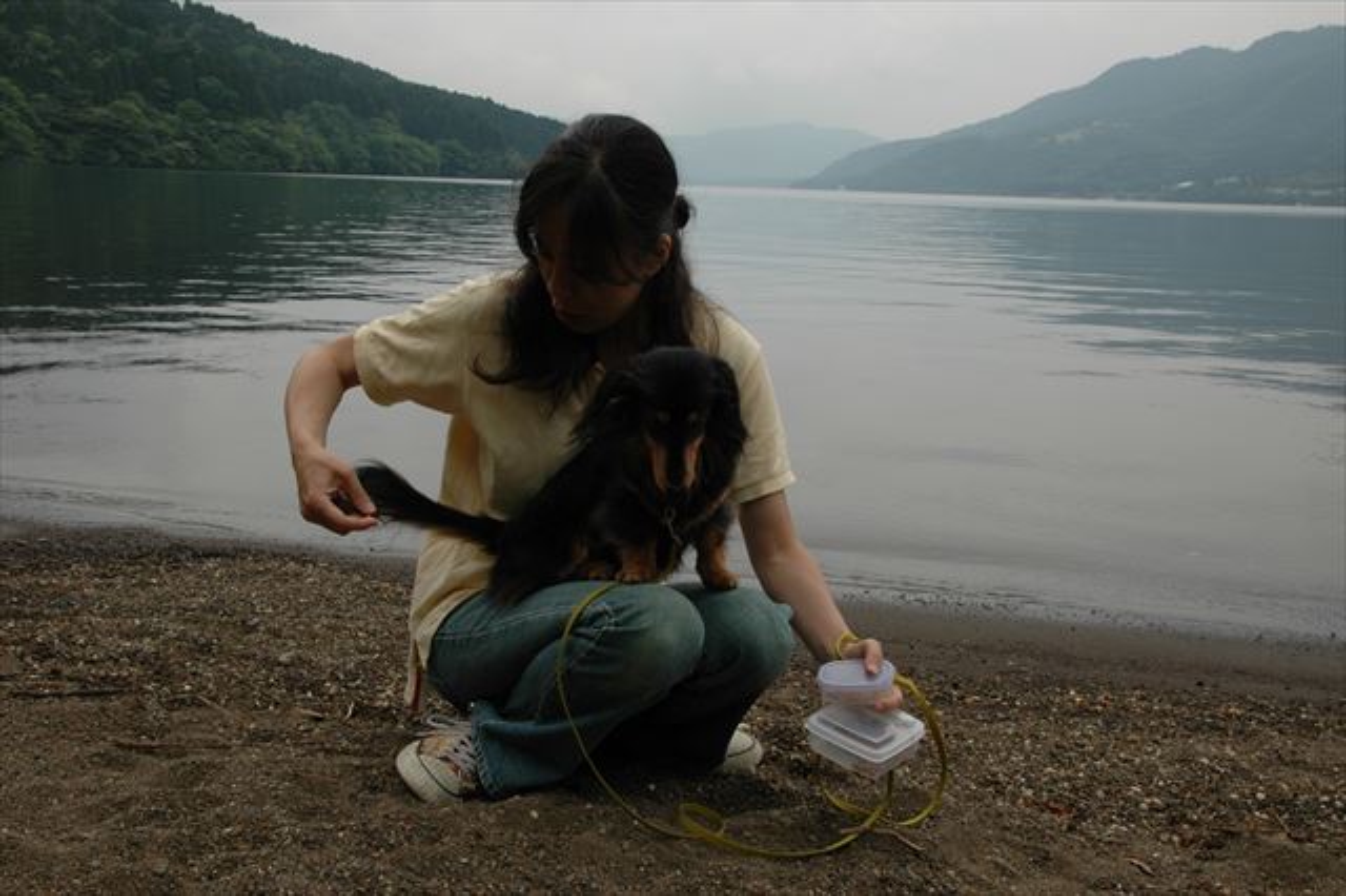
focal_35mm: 36
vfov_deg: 36.8
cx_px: 673
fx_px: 1345
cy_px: 448
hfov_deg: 53.2
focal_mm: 24
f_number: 8
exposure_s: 1/250
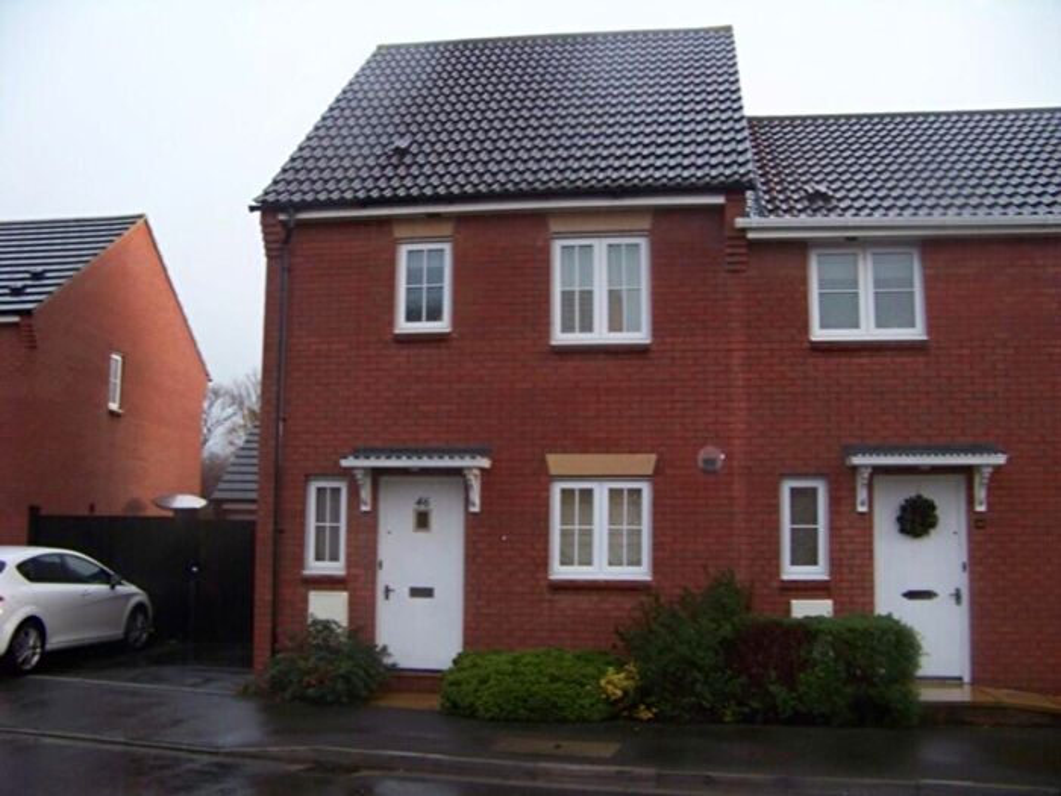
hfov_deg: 51.4
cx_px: 530
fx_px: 1103
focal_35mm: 36
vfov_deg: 39.7
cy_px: 398
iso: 183
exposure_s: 1/30
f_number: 2.8
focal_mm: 5.85
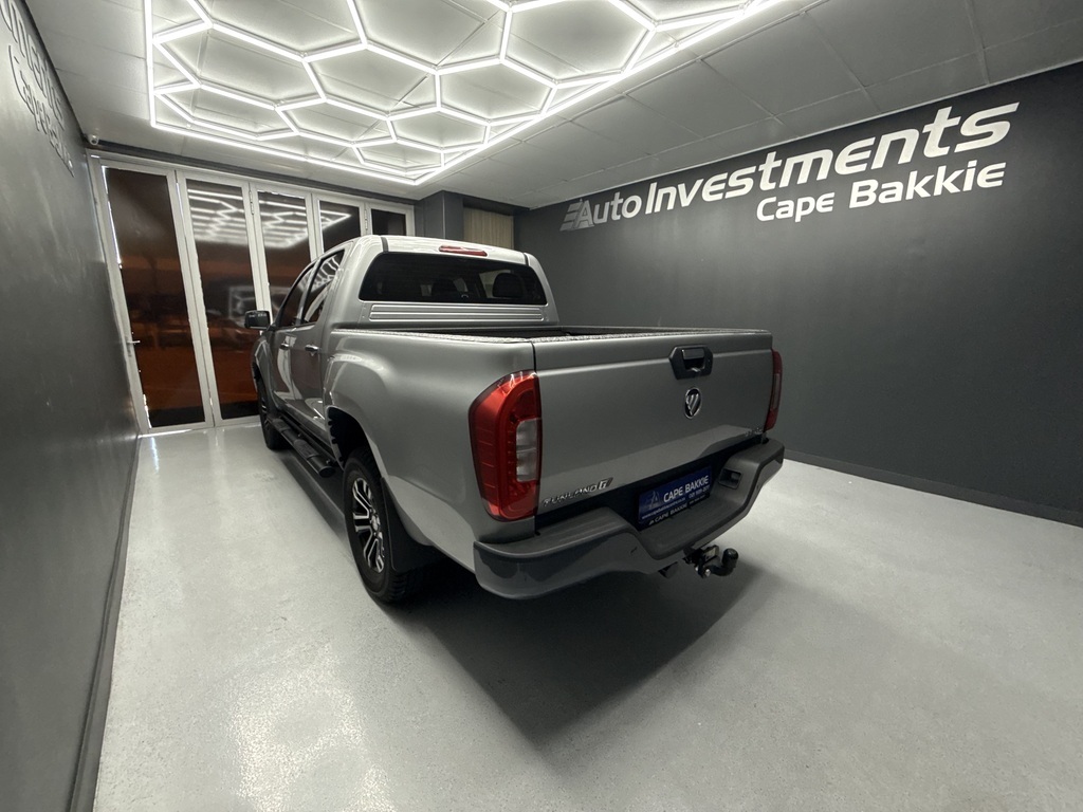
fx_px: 438
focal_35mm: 14
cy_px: 406
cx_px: 542
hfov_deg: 102.1
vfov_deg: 85.7
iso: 200
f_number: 2.2
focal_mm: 2.22
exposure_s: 1/100
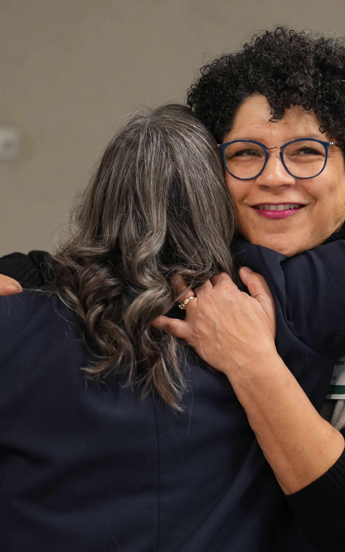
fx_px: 2287
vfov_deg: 13.8
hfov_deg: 8.6
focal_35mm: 152
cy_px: 210
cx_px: 254
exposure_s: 1/125
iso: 1000
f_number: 2.8
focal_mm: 70
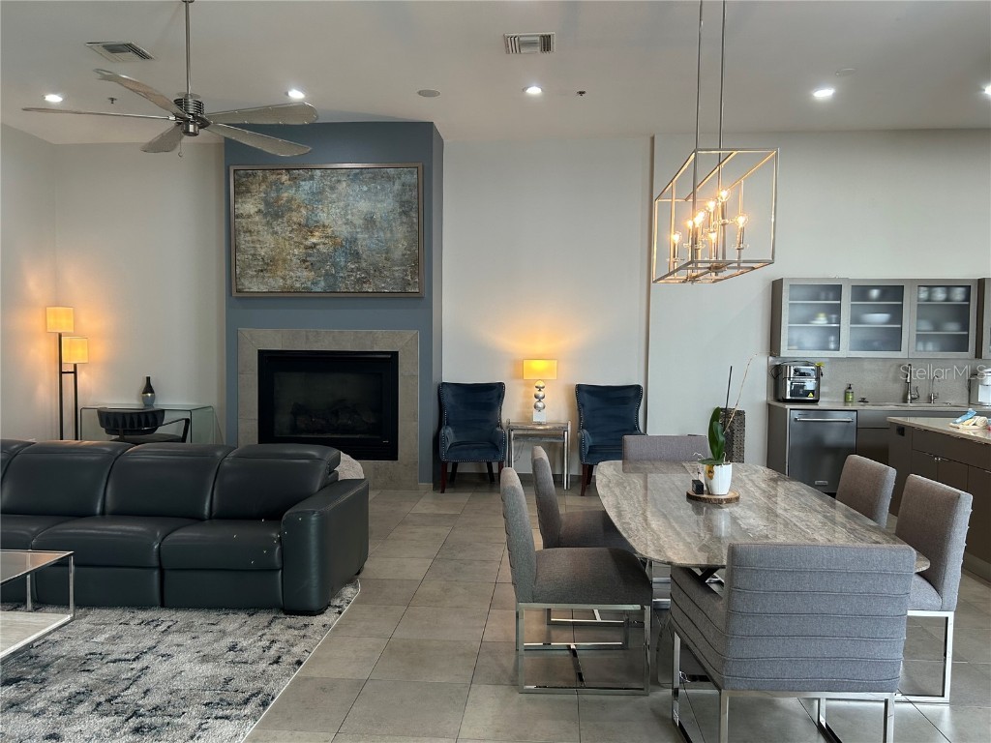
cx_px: 496
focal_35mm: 26
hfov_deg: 67.3
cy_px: 372
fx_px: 744
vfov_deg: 53.1
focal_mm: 5.7
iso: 100
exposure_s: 1/120
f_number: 1.5
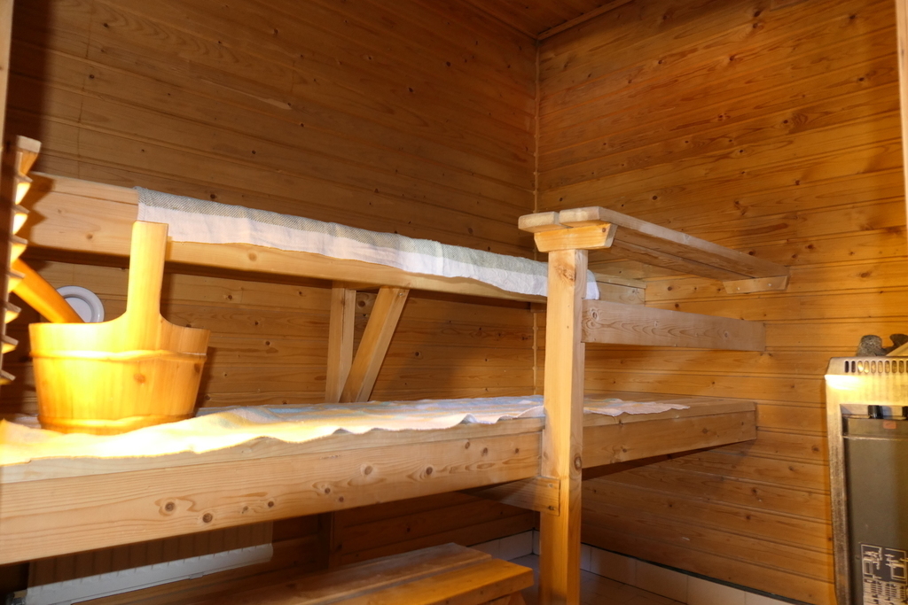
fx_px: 605
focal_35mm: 24
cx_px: 454
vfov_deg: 53.1
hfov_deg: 73.7
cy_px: 302
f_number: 2.8
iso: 500
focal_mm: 8.8
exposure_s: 1/8
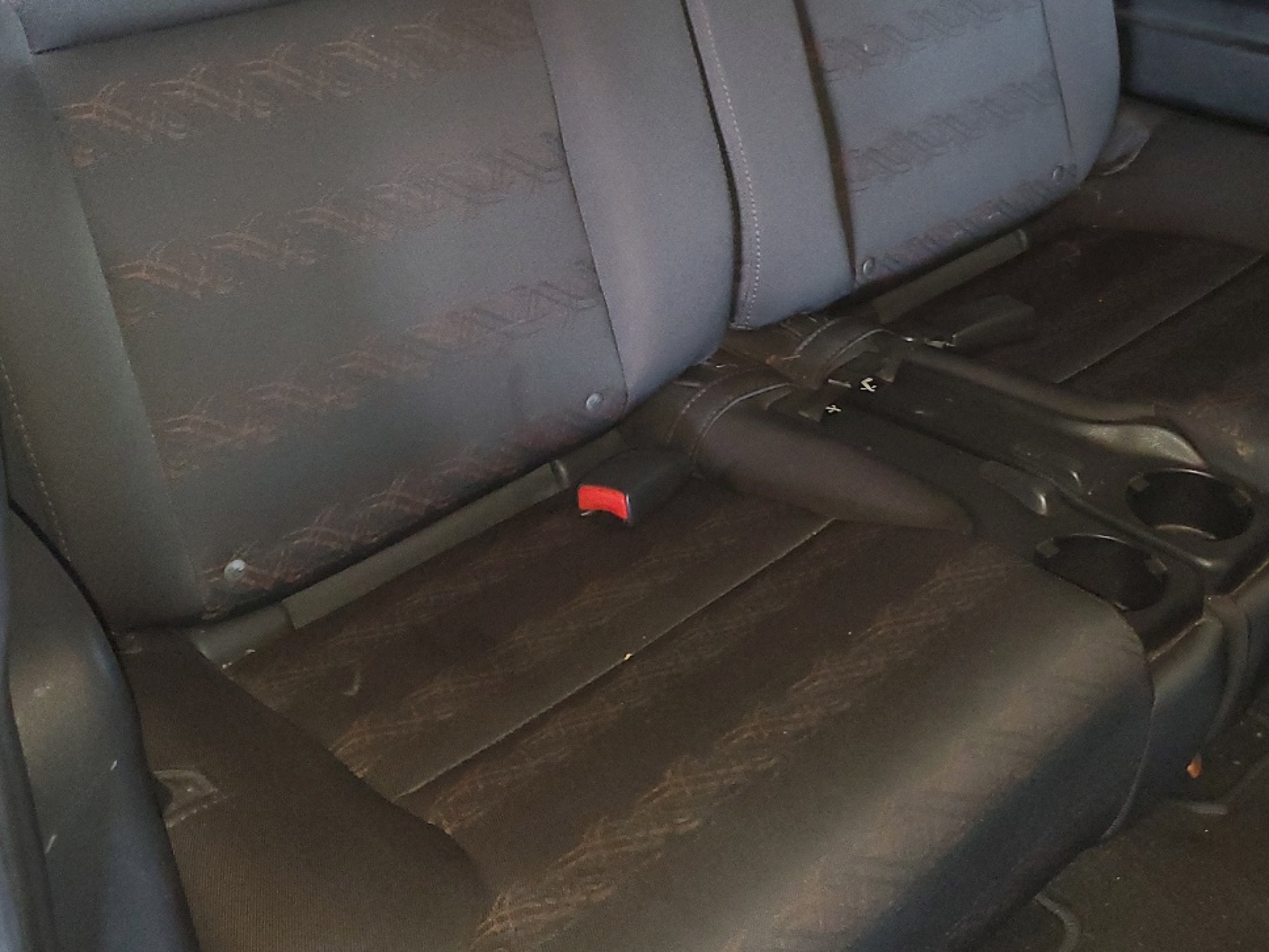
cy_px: 214
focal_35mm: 43
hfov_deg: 43.8
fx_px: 1577
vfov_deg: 32.8
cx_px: 710
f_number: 1.5
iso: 300
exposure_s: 1/20
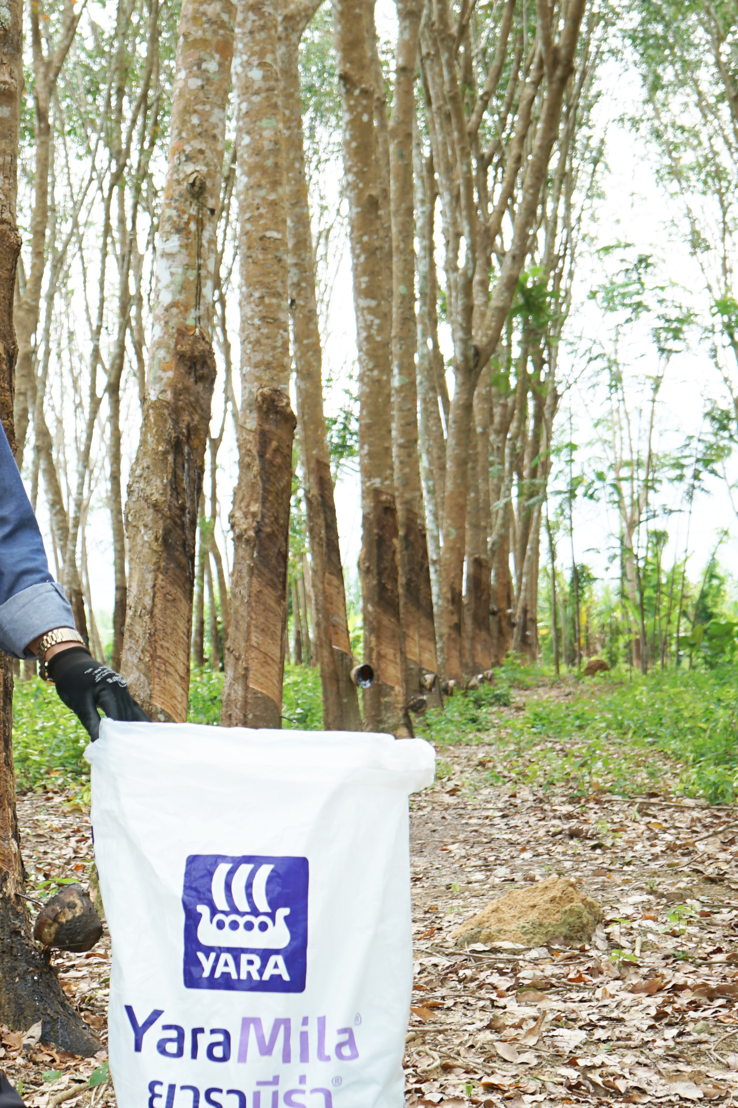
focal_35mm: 92
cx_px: 7
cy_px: 488
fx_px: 2829
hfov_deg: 14.6
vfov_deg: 22.1
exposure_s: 1/60
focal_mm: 44
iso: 125
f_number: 6.3
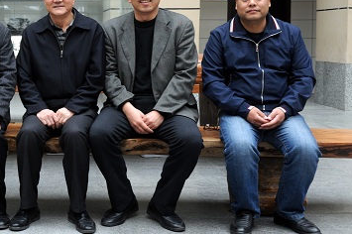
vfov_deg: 21.4
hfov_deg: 30.7
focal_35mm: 63
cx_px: 46
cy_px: 64
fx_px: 615
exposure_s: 1/40
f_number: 5
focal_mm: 35
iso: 320
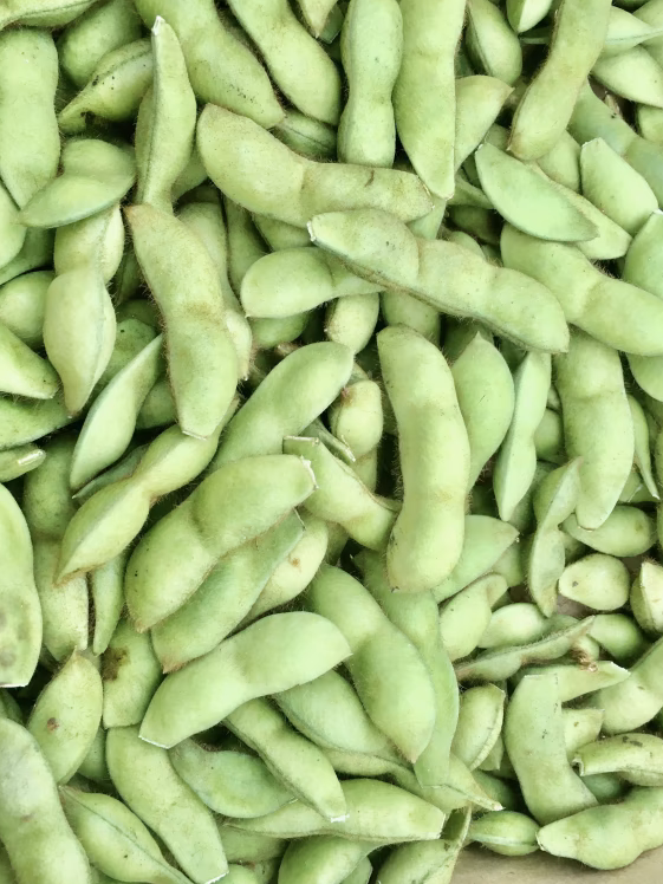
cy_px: 425
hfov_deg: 45.4
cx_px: 336
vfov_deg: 58.3
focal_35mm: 31
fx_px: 792
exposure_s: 1/30
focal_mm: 4.15
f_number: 2.2
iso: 25
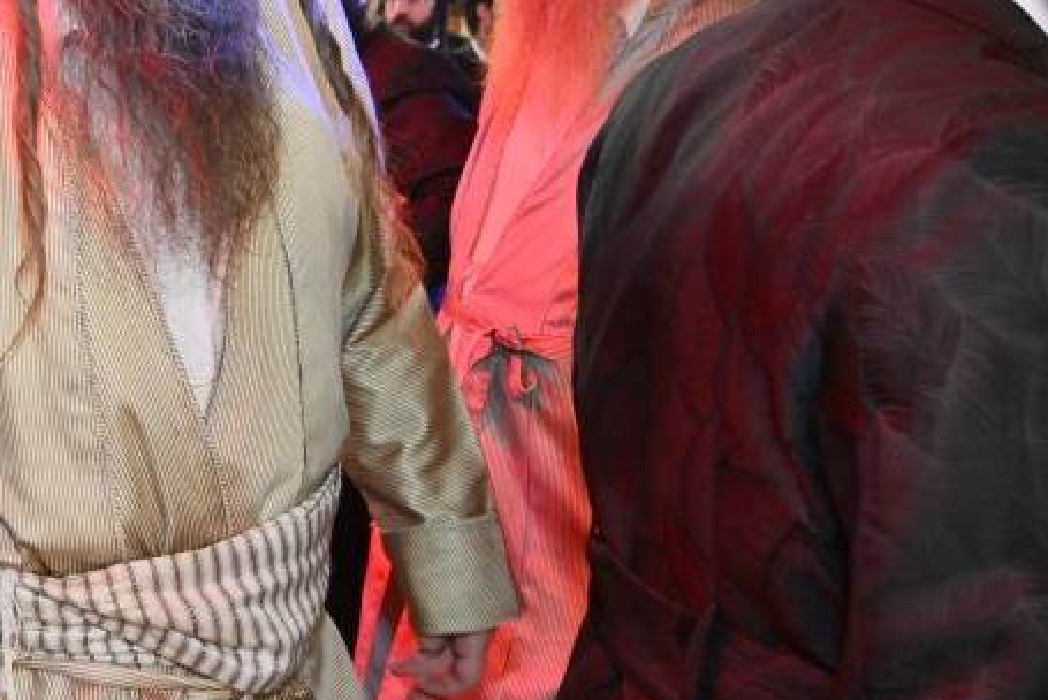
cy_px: 119
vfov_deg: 24.6
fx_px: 1573
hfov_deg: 33.3
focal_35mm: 54
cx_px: -37
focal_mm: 24
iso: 800
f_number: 4
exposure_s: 1/160
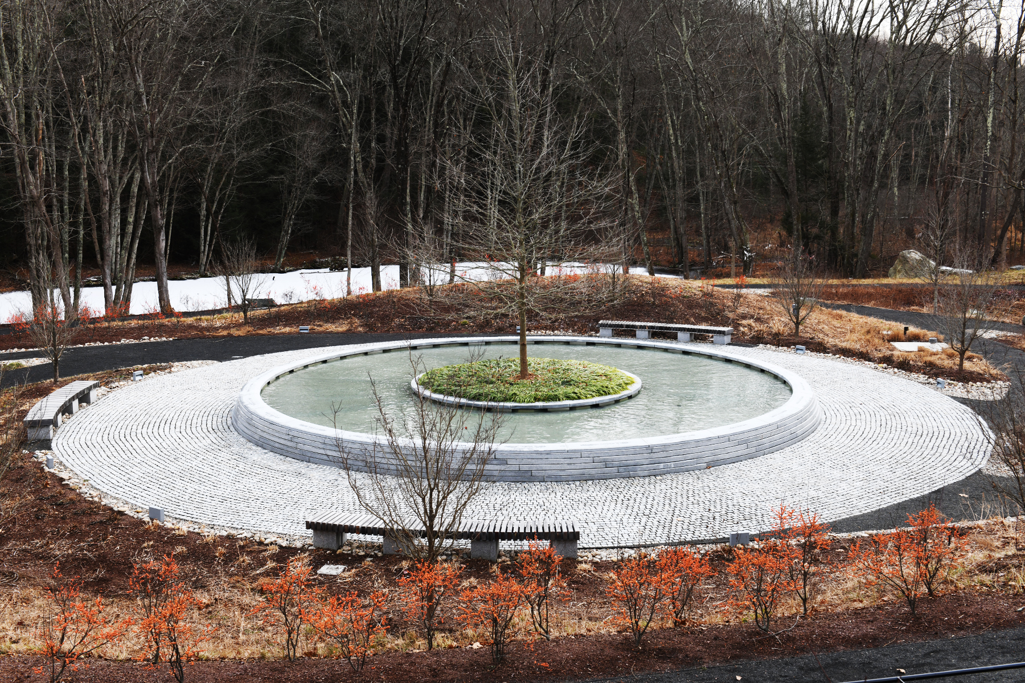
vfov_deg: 31.9
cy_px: 342
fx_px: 1196
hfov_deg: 46.4
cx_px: 512
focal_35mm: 42
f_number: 6.3
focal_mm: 42
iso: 200
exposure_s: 1/80
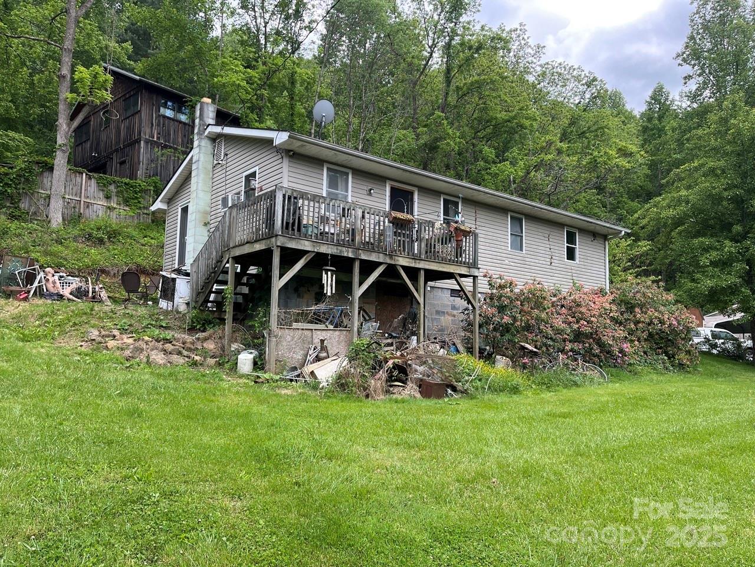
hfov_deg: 67.3
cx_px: 378
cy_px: 284
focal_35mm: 26
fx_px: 567
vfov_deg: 53.1
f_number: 1.6
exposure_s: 1/497
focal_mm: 5.1
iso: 50
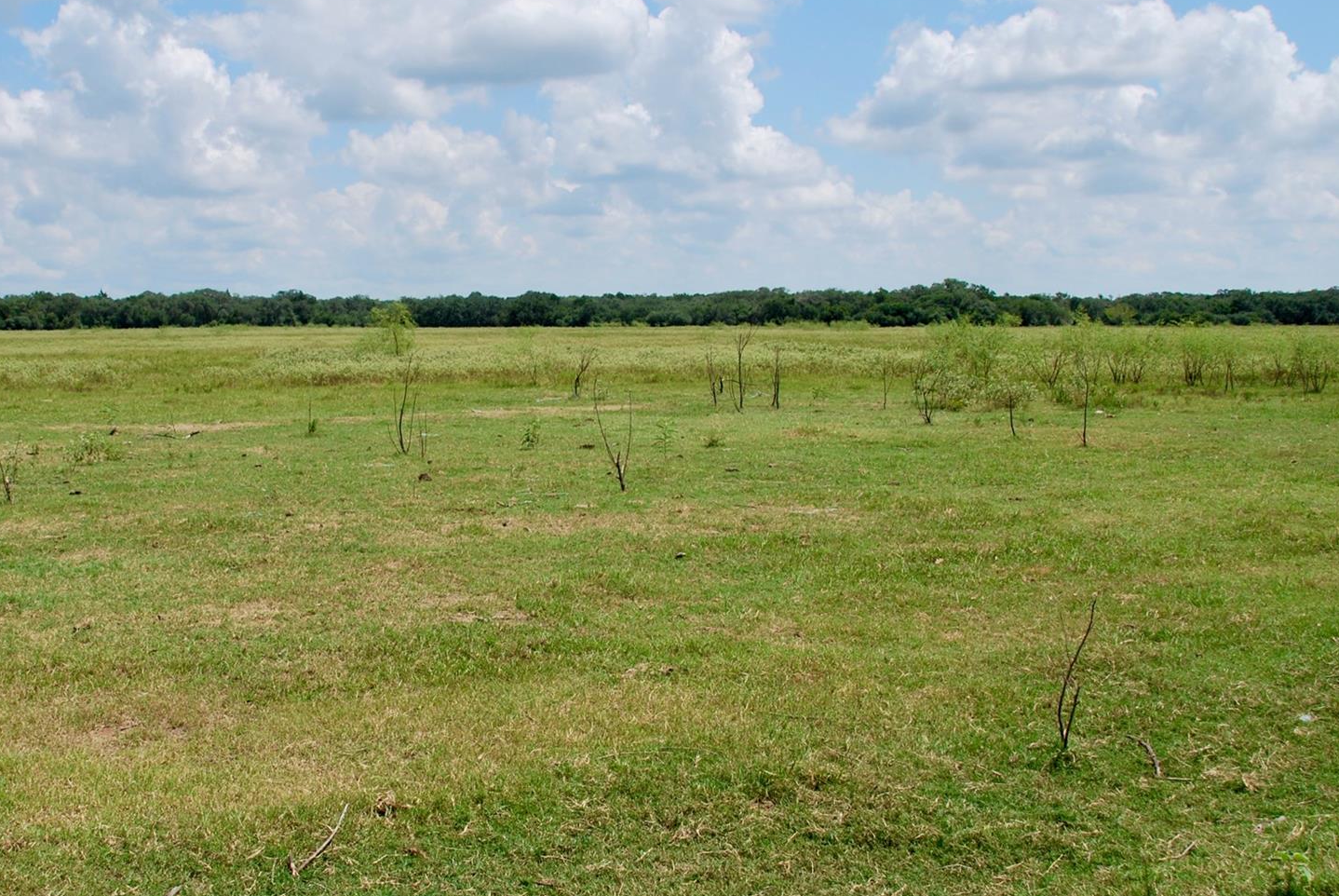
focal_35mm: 47
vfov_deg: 28.7
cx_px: 516
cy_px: 371
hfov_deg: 41.6
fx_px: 1750
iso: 100
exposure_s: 1/250
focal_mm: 22
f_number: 8
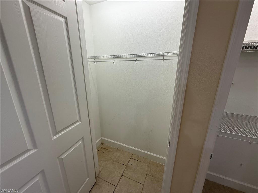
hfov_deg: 102.1
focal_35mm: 14
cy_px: 96
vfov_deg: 85.7
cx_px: 129
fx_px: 104
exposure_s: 1/120
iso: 160
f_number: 2.2
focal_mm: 2.22
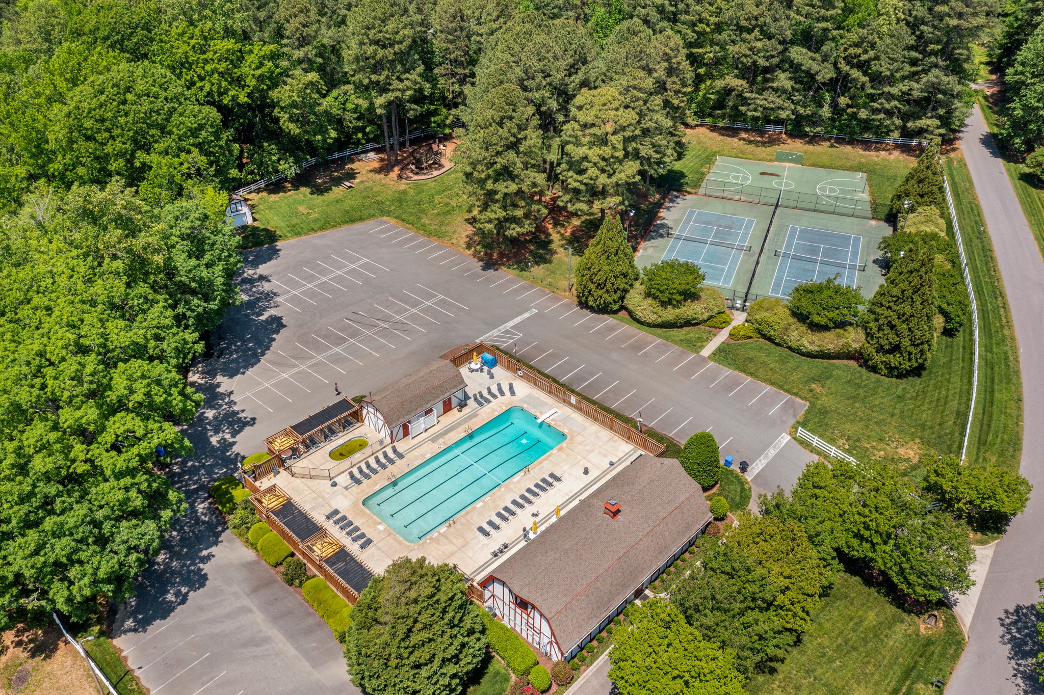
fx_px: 812
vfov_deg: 46.4
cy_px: 348
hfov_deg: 65.5
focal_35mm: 28
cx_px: 522
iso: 100
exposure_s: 1/500
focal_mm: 10.26
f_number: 6.3
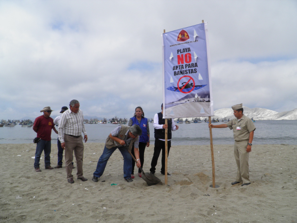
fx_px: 240
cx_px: 148
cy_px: 112
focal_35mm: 28
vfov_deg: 49.7
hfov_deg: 63.4
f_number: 5.7
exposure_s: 1/500
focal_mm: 4.9
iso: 50
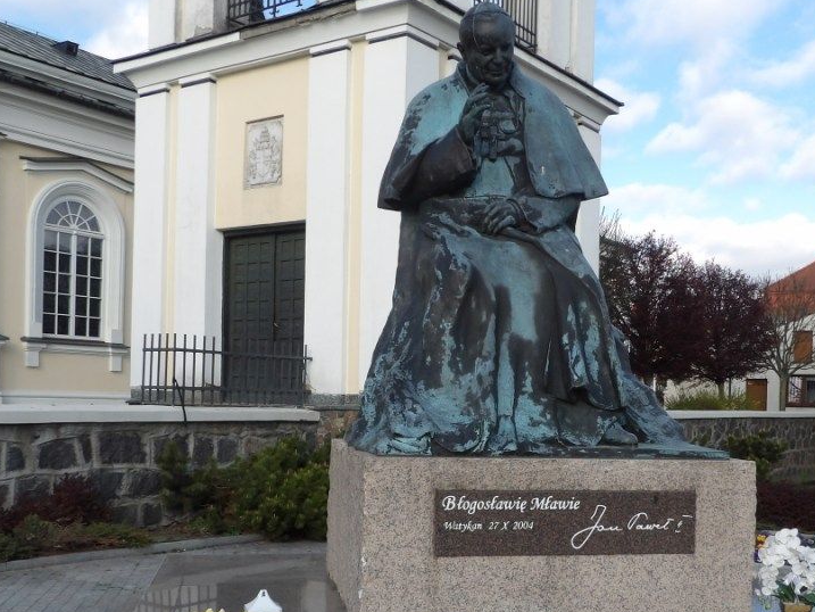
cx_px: 504
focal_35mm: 40
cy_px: 406
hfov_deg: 46.4
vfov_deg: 35.6
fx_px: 942
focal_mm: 5
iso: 100
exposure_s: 1/619
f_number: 3.4
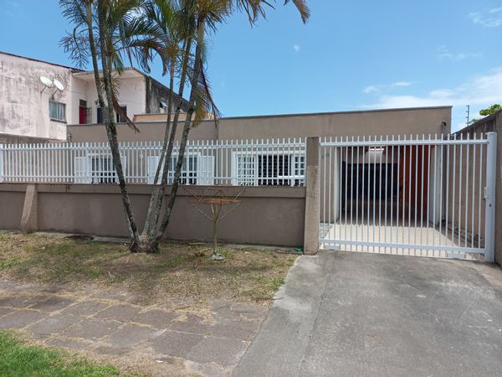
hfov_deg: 69.4
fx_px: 363
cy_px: 188
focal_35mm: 25
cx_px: 251
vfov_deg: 54.9
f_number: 1.8
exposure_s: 1/630
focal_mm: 4.6
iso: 25
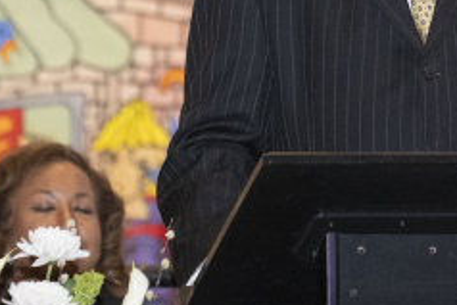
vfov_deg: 2.3
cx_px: 409
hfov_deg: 3.4
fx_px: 7672
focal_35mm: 604
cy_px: -139
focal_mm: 180
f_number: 4
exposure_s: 1/250
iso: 4000
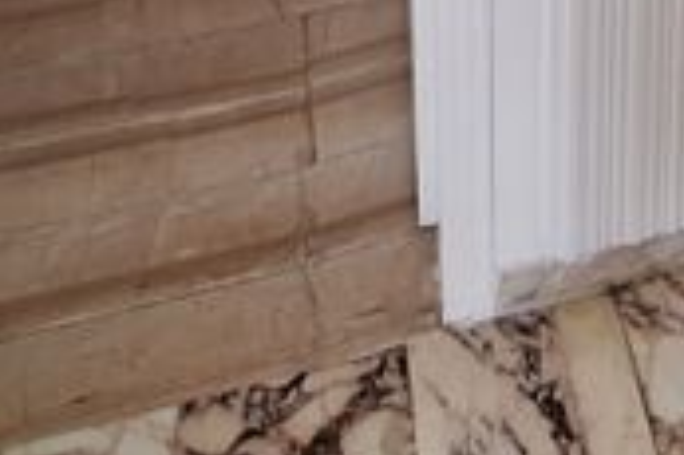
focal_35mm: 55
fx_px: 1044
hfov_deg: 34.1
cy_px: -574
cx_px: 631
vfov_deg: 15.8
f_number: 2.2
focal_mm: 1.74
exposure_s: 1/33
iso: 160
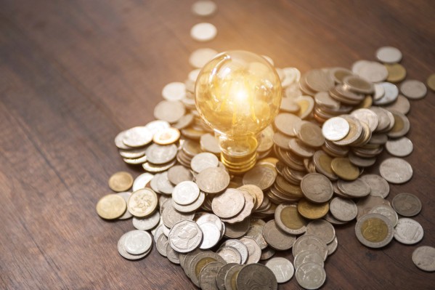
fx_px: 846
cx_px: 218
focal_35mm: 70
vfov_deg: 19.4
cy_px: 145
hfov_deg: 28.9
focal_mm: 70
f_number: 3.2
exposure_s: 1/60
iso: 100
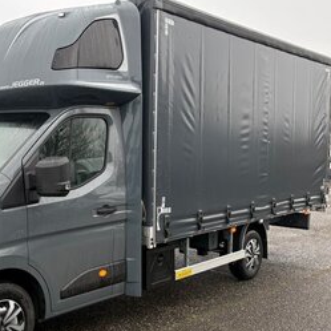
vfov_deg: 37.5
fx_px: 487
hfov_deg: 36.7
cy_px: 175
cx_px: 84
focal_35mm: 45
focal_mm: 5.96
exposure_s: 1/201
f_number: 1.6
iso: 64
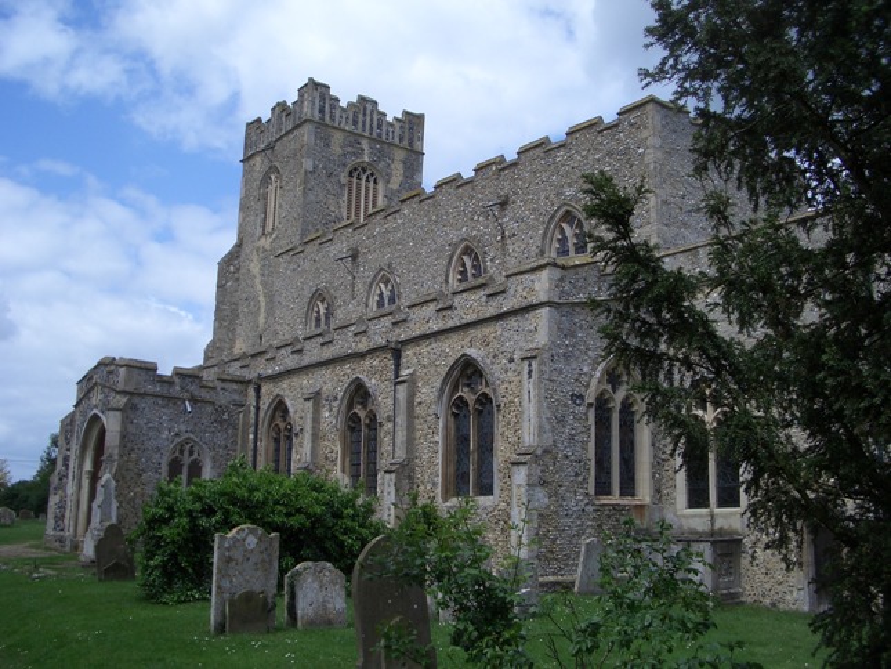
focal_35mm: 35
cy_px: 334
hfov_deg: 52.6
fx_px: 901
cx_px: 446
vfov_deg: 40.7
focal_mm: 5.8
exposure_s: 1/500
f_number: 4.3
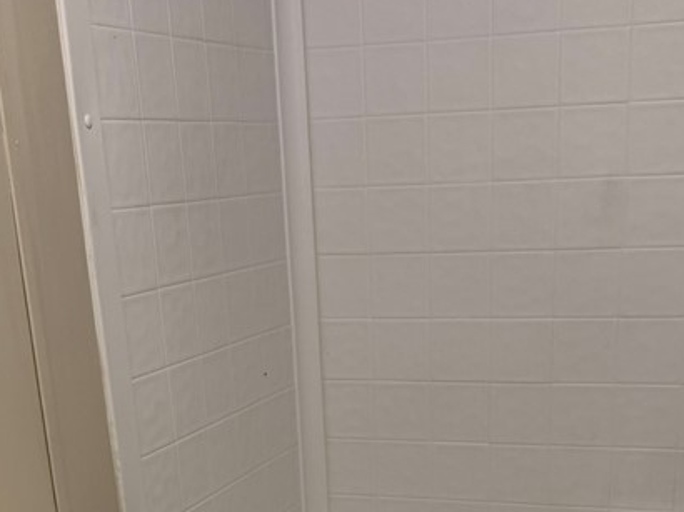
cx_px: 340
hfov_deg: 32.2
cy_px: 619
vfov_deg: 22.4
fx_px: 1185
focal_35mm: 60
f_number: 1.78
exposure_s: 1/60
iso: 160
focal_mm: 6.76
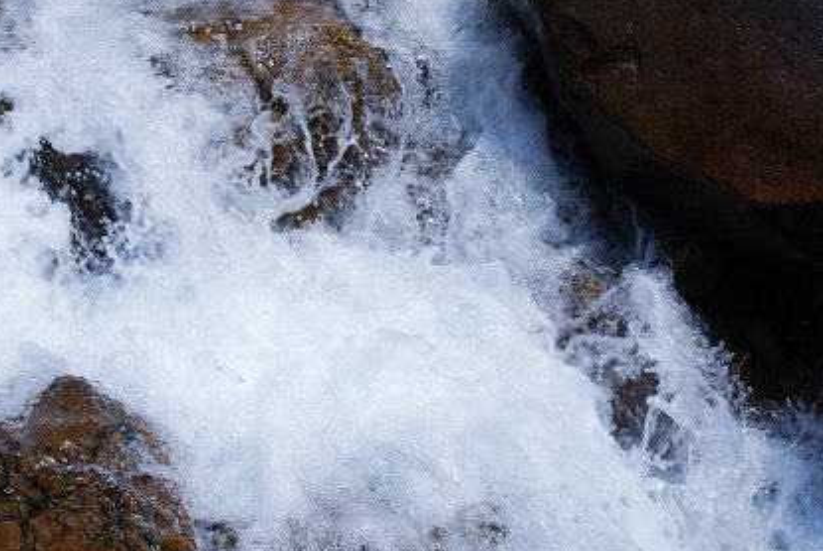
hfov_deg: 37.9
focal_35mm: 52
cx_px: 305
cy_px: 139
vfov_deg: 25.8
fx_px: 1190
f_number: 6.3
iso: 100
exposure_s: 1/400
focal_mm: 18
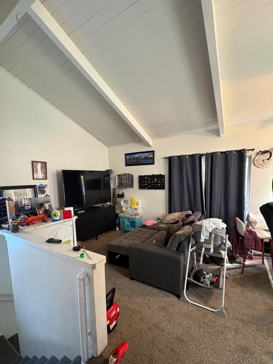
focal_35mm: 16
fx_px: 168
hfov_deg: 77.9
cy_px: 198
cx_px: 124
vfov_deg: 94.3
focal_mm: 2.22
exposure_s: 1/30
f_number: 2.2
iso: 800
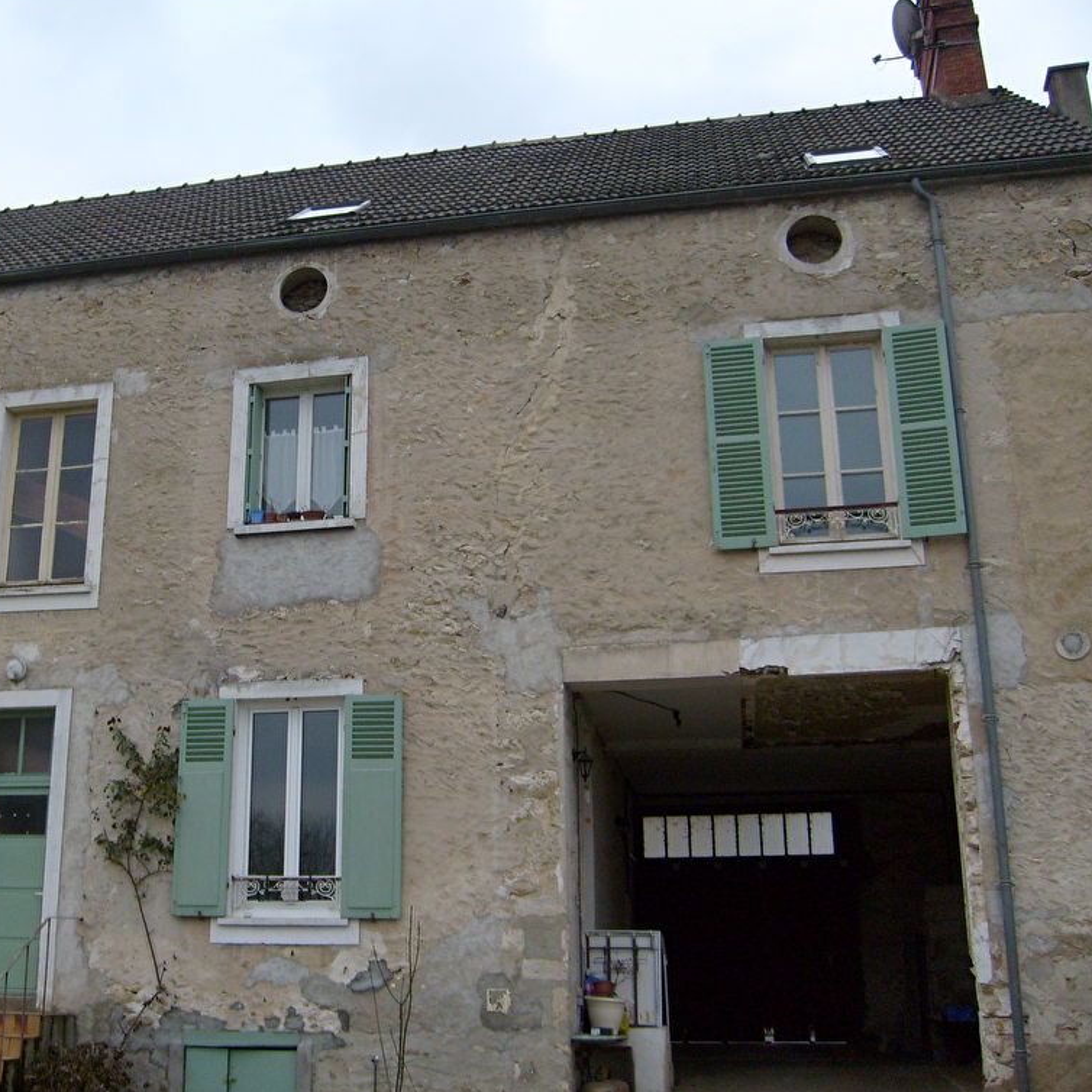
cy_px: 540
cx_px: 355
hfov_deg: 39.5
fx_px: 1499
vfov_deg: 40.0
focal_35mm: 42
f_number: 2.8
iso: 80
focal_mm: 5.8
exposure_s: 1/250
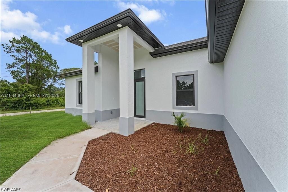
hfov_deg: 104.3
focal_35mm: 14
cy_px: 96
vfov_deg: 81.2
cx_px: 144
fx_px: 112
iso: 100
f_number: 10
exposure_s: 1/30
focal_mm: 14
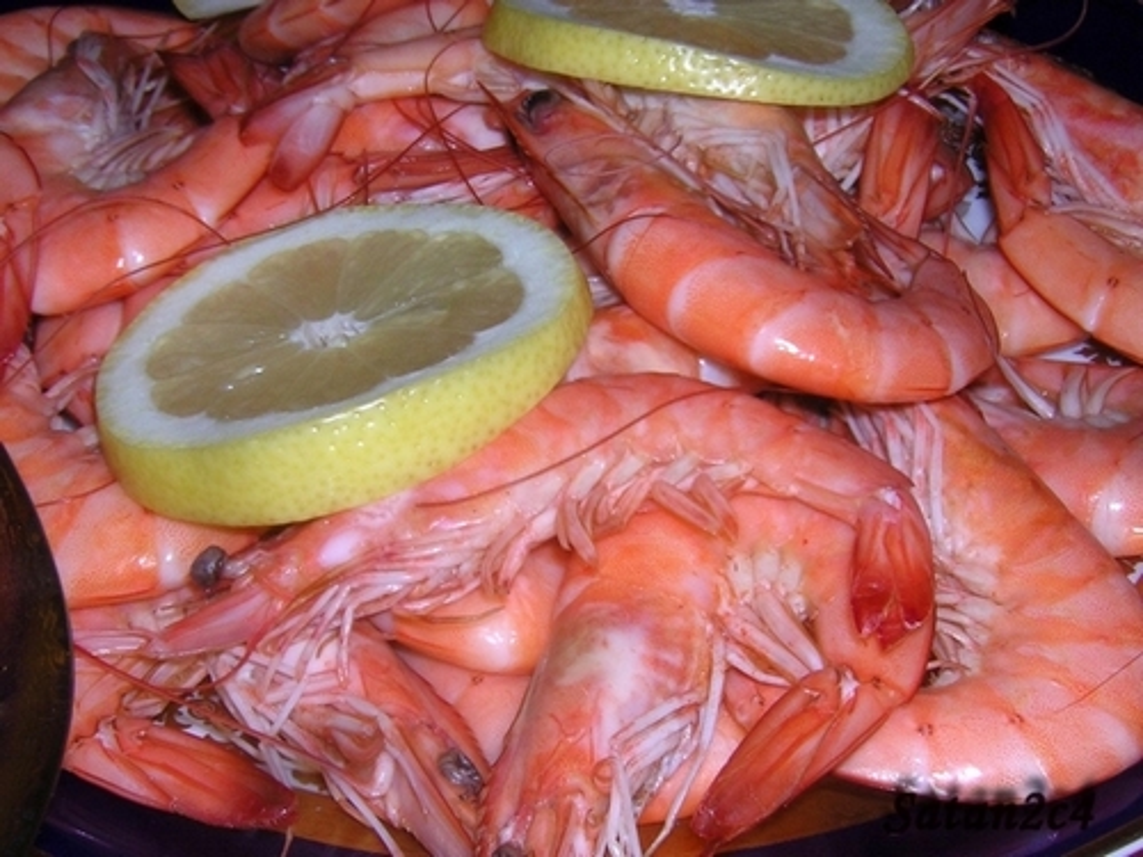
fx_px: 2443
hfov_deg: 26.3
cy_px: 428
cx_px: 572
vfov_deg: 19.9
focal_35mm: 74
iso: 100
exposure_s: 1/60.1
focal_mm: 9.6
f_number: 7.6
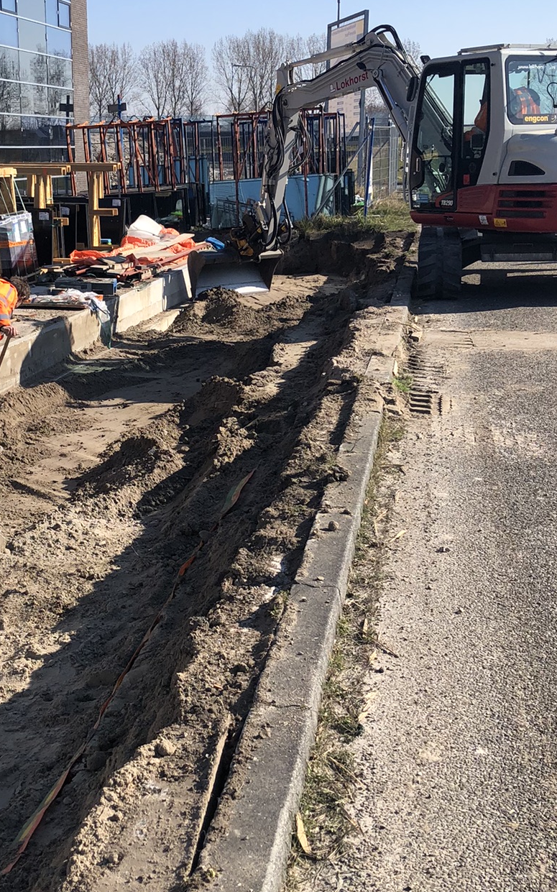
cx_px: 175
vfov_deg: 41.1
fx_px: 1191
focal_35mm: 49
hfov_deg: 26.1
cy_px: 431
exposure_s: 1/1656
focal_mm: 3.99
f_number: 1.8
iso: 20
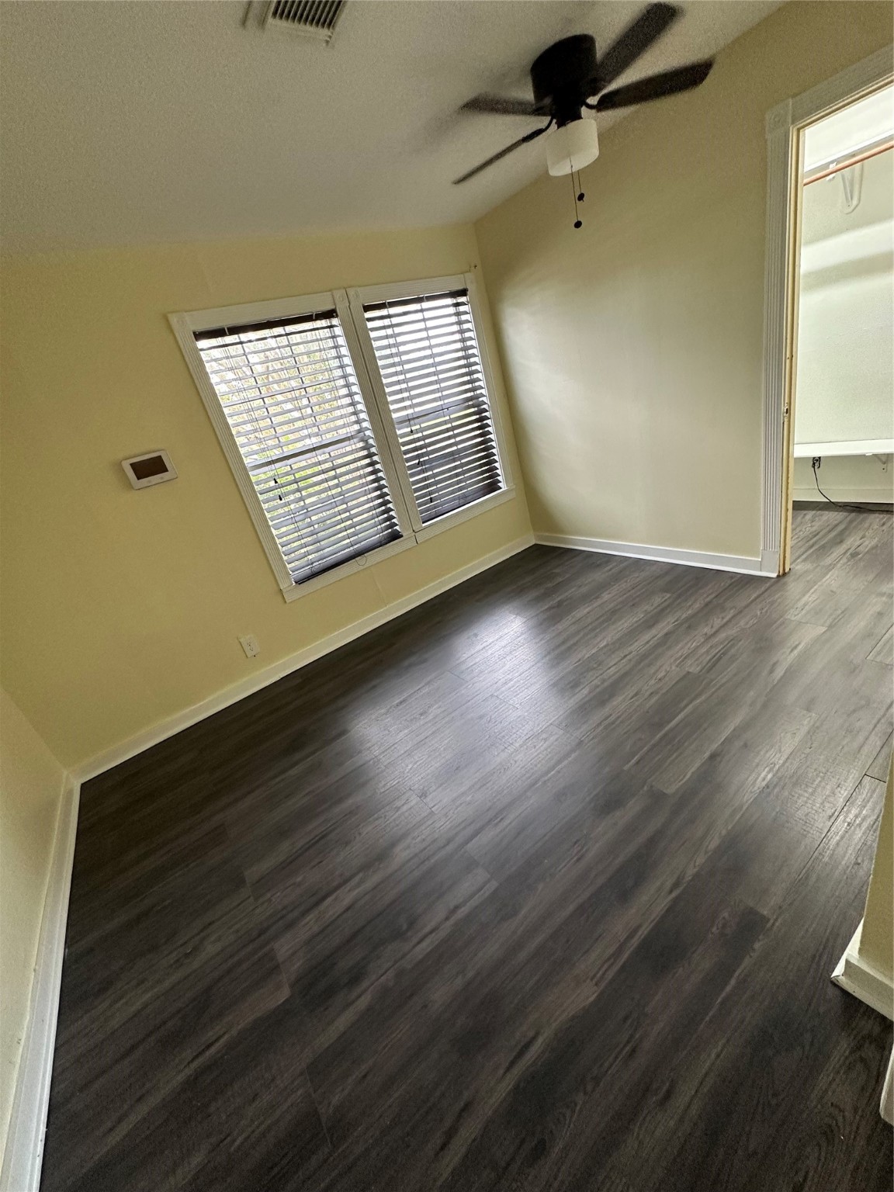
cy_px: 596
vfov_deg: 102.1
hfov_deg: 85.7
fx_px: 482
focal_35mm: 14
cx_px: 447
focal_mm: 2.22
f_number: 2.2
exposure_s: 1/120
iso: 250
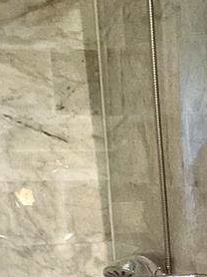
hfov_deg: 10.2
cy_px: 455
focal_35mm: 134
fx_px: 1070
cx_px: 415
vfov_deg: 13.6
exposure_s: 1/50
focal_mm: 3.3
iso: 80
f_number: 2.4
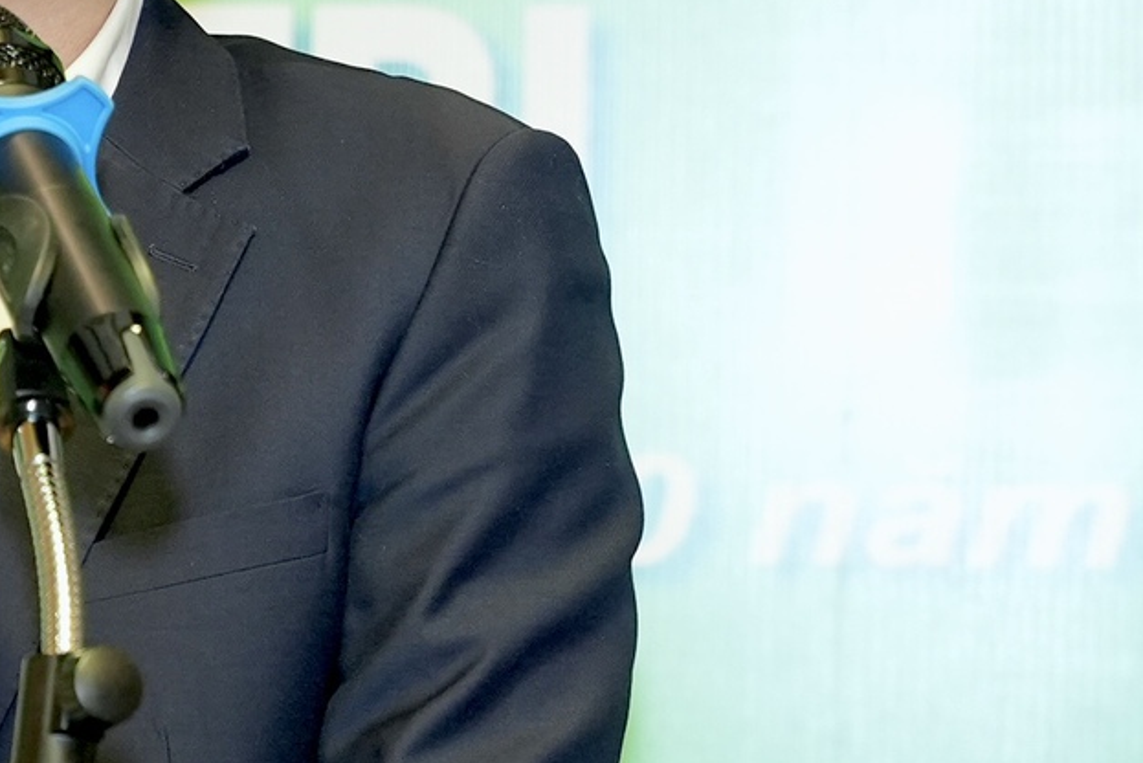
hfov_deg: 7.6
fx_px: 8494
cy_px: 395
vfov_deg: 5.1
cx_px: -237
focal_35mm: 267
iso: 1600
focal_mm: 65.1
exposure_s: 1/200
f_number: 3.5
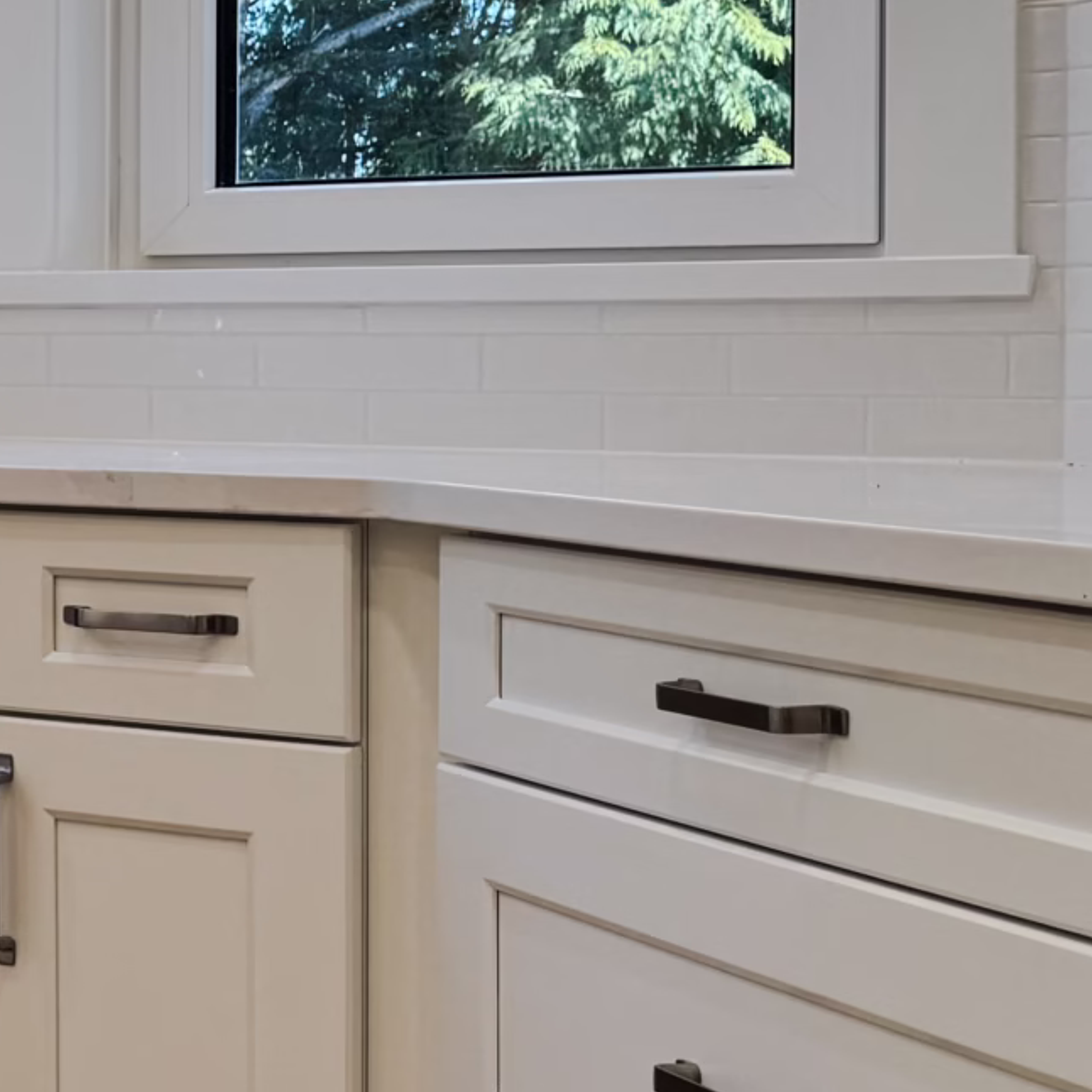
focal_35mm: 84
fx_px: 2998
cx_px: -999
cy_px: 287
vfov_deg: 20.5
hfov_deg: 16.5
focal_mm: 6.76
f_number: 1.8
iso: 64
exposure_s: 1/250
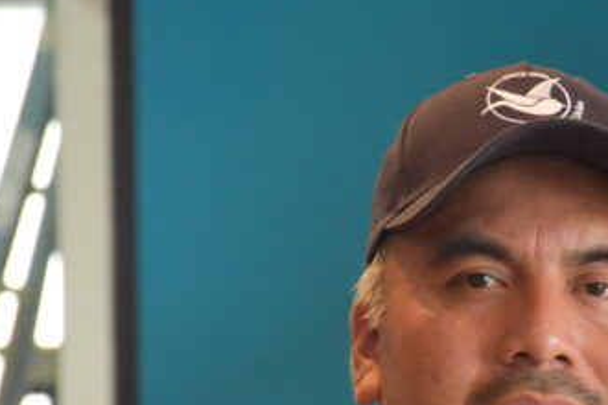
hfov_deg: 5.6
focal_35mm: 366
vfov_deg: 3.8
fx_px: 6184
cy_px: 364
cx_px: 549
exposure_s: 1/125
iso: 6400
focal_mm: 105
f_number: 5.6
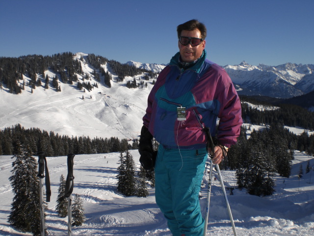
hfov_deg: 49.0
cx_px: 157
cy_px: 118
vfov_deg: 37.7
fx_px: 345
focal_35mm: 38
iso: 50
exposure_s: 1/640
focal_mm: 6.3
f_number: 4.4
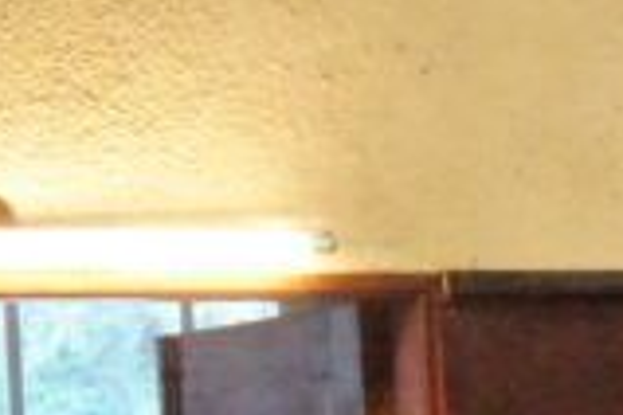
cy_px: 795
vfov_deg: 4.0
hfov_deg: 5.9
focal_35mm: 338
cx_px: 1293
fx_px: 5849
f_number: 6.3
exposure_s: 1/250
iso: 25600
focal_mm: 70
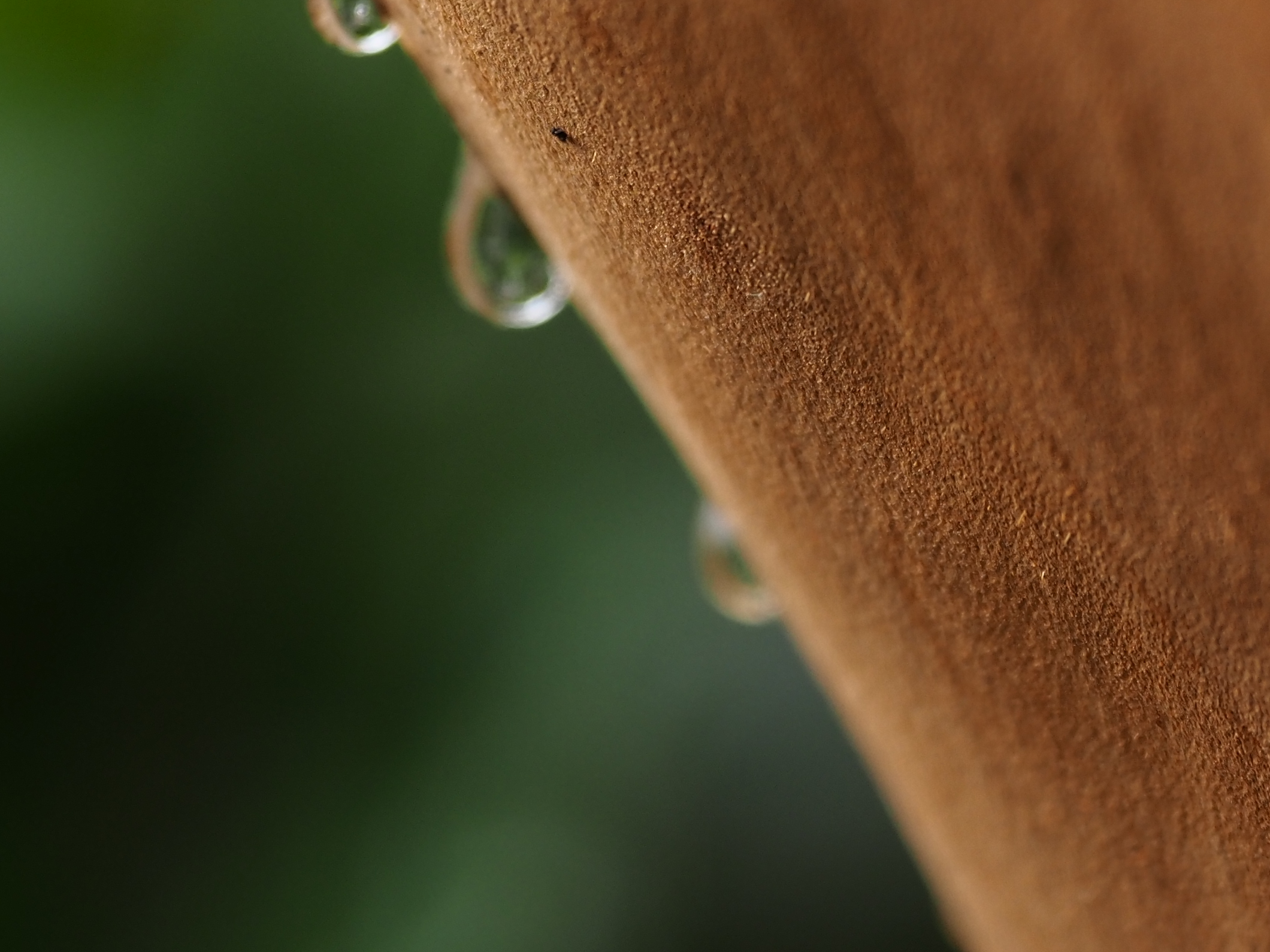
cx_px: 794
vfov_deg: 3.0
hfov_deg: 4.1
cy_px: -186
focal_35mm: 489
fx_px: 17941
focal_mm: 100
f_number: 4
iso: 200
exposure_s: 1/80
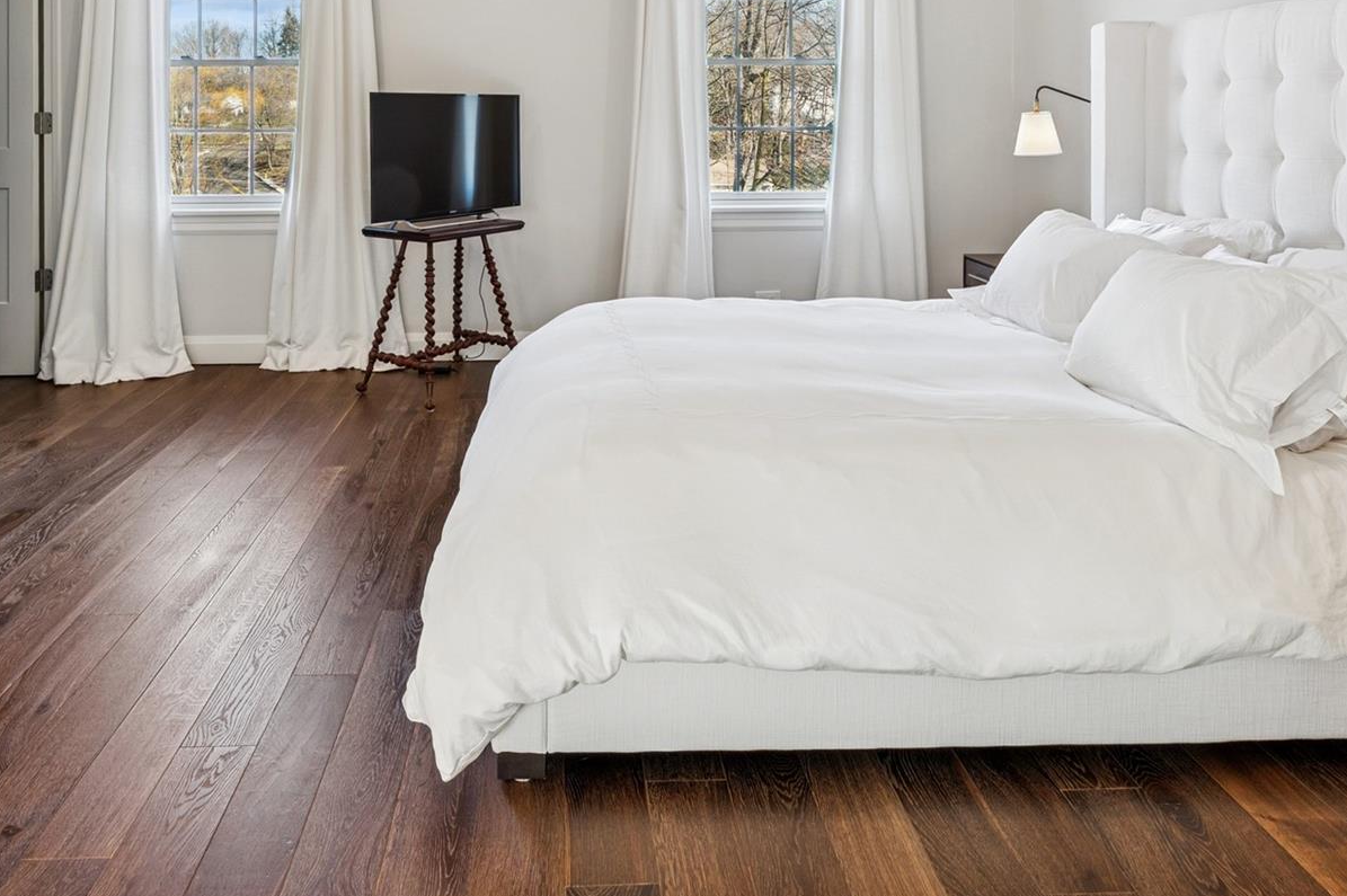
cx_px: 661
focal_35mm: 24
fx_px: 897
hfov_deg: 73.8
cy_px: 238
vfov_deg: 51.1
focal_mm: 14
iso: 200
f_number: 11
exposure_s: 1/15
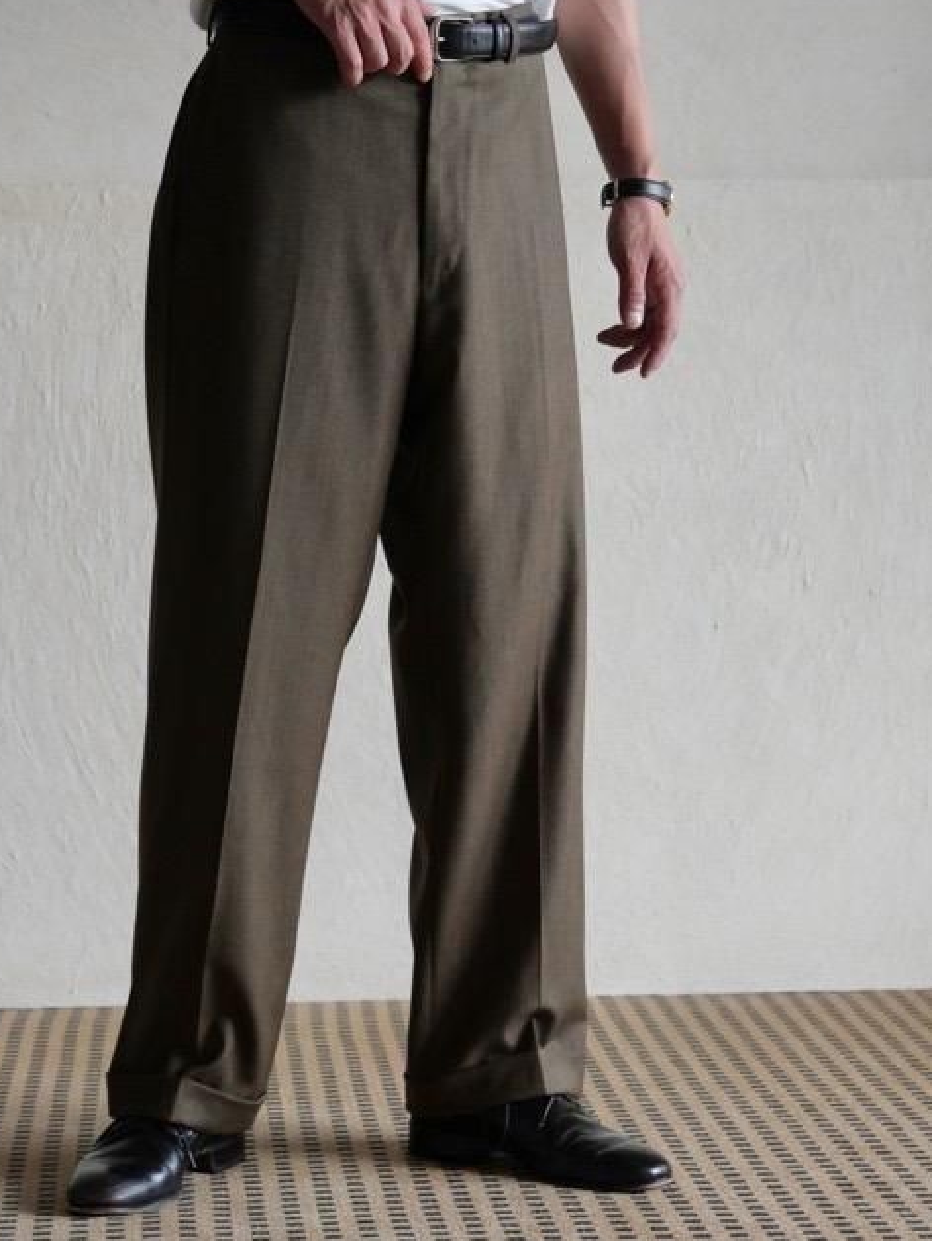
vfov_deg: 20.2
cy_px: 497
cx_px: 347
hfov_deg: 15.2
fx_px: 3481
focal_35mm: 97
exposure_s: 1/80
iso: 1250
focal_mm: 36
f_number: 3.9
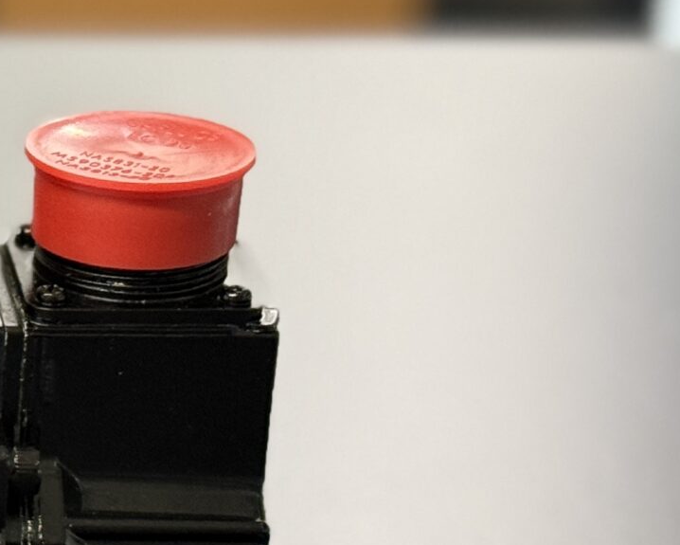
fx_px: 3362
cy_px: 611
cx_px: -447
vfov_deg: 9.2
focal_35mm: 167
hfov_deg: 11.0
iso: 250
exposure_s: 1/33
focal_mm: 6.76
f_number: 1.78
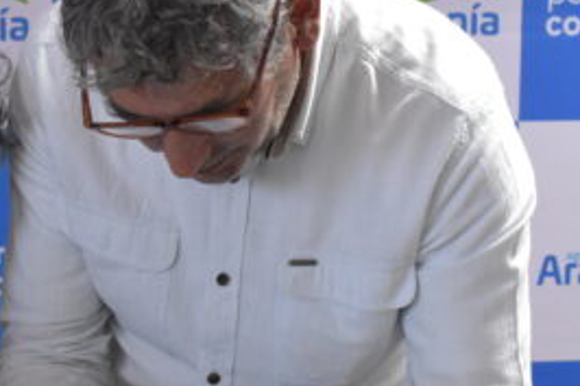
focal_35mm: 100
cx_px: 110
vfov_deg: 13.6
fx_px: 1610
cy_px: 257
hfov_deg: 20.2
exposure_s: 1/60
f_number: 7.1
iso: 3200
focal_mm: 26
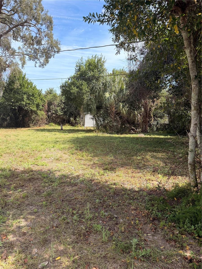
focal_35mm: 24
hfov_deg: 56.8
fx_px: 187
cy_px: 134
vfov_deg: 71.6
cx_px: 101
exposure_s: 1/2370
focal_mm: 6.76
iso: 100
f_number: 1.78
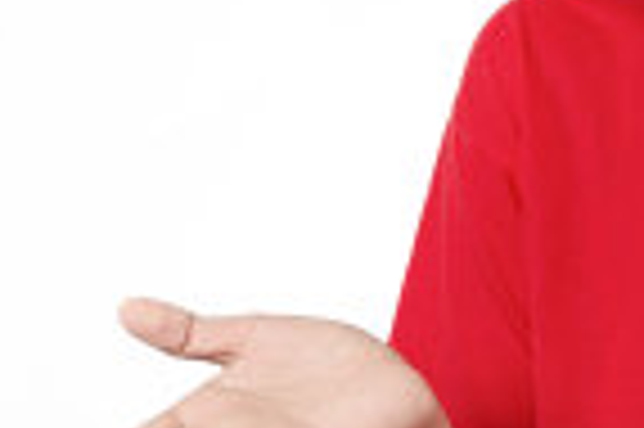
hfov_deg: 6.4
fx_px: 5754
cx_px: 734
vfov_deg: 4.3
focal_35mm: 322
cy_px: 239
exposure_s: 1/200
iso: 100
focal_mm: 50
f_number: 9
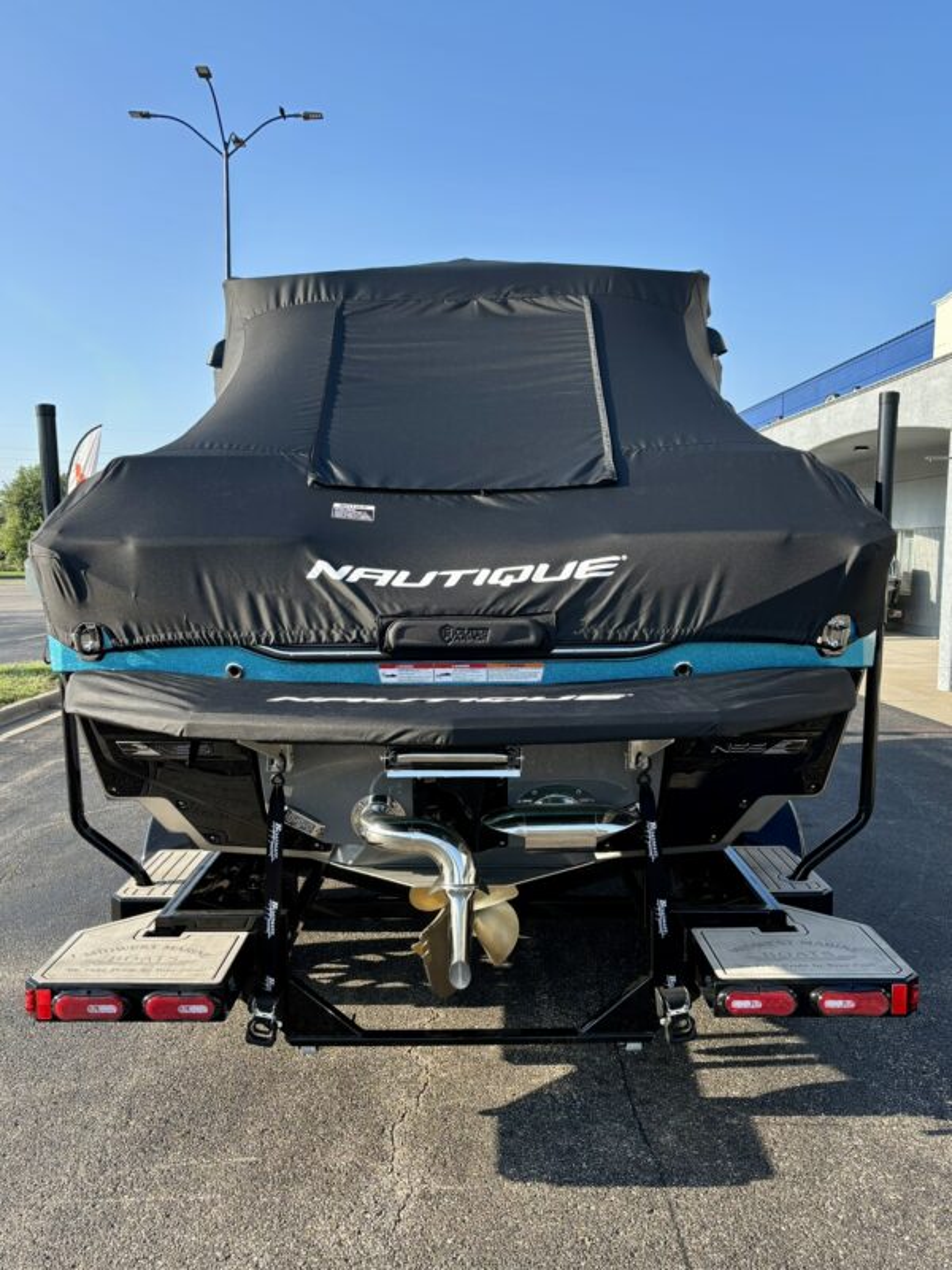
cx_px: 476
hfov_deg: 53.1
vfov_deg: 67.3
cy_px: 635
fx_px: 953
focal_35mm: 26
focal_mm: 5.96
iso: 50
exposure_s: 1/1233
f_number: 1.6
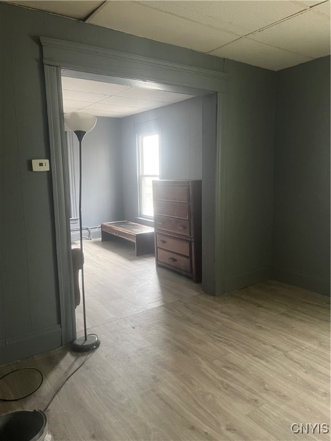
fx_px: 331
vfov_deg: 67.3
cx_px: 166
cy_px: 220
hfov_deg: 53.1
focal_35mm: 26
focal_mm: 5.1
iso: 320
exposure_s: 1/60
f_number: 1.6
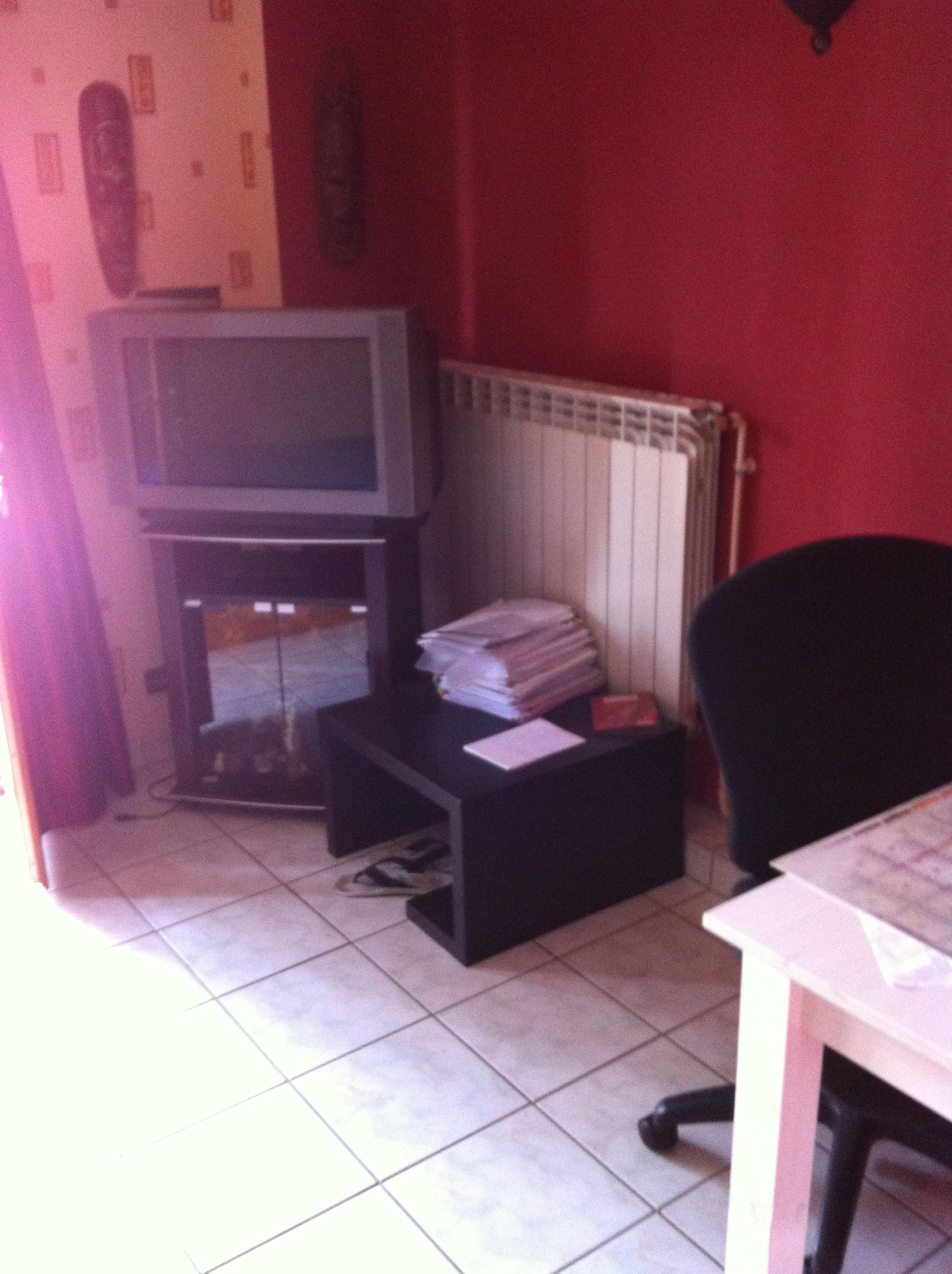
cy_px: 637
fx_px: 1287
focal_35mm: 35
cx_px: 476
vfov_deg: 52.7
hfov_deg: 40.6
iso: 320
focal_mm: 3.85
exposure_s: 1/15
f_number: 2.8
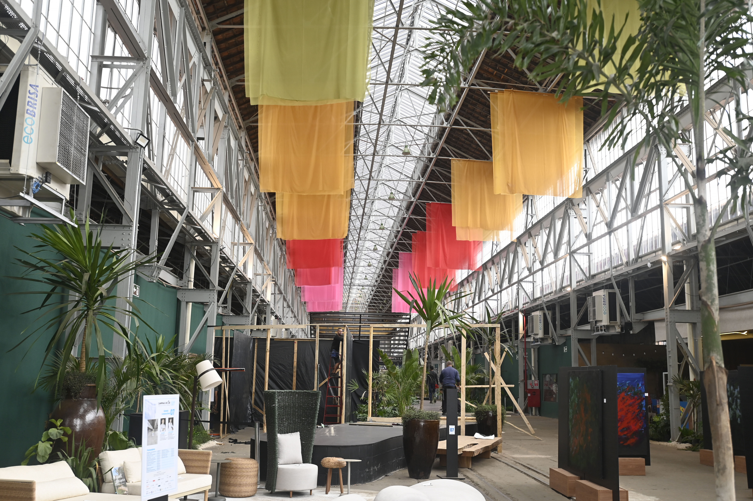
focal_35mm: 35
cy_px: 250
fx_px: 732
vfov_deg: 37.8
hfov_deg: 54.5
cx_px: 376
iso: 400
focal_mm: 35
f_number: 4
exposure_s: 1/100
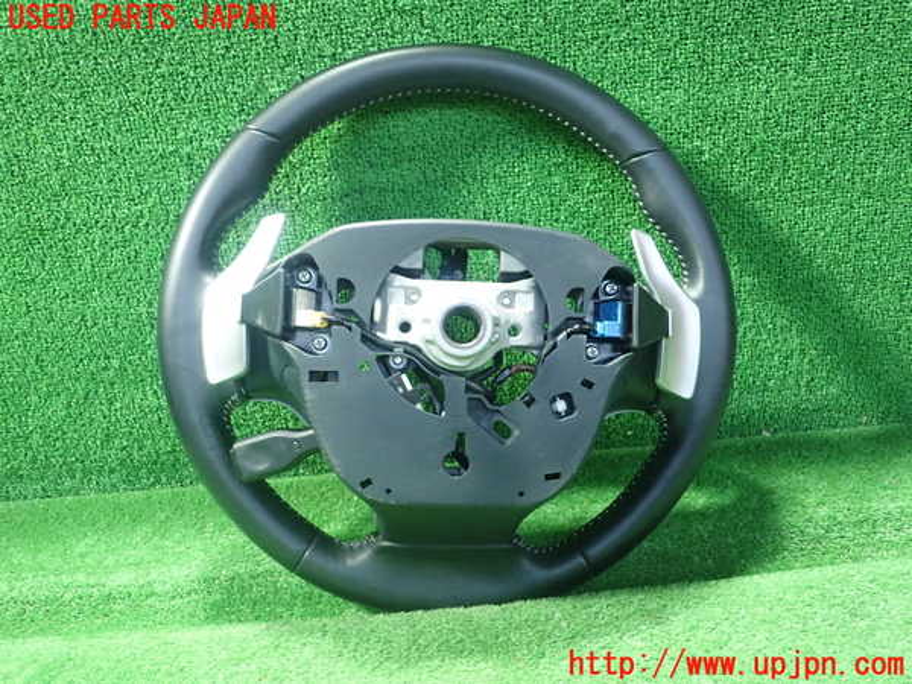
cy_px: 342
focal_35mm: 30
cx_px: 456
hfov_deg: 60.0
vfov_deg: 46.8
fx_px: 790
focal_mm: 5.5
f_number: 2.3
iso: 800
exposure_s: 1/60
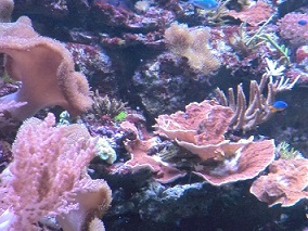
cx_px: 320
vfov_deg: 24.4
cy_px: 94
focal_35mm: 60
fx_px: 534
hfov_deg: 29.7
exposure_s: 1/60
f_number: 2.8
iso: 320
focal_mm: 4.7
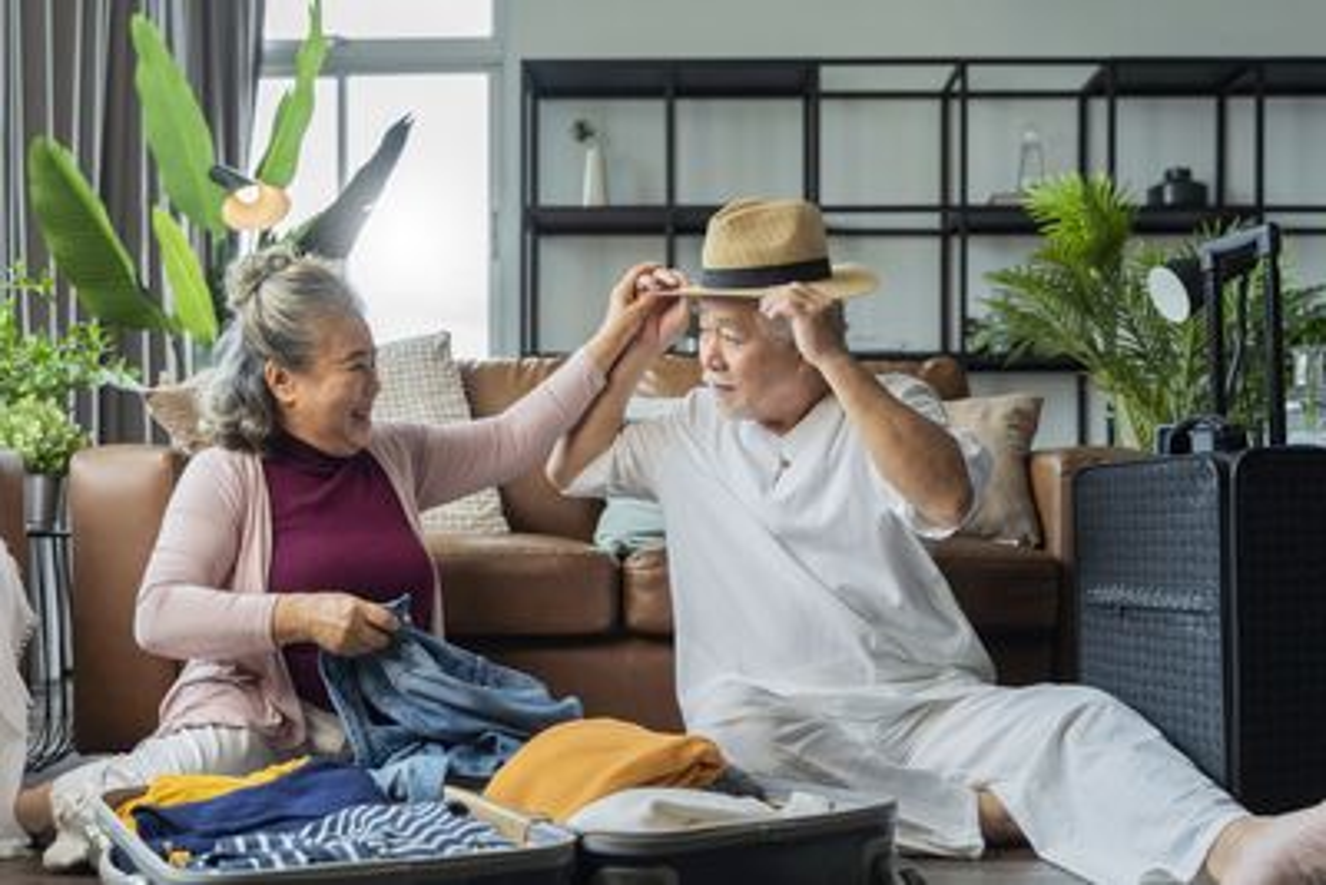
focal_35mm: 40
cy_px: 442
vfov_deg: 33.4
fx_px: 1474
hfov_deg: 48.4
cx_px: 663
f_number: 3.2
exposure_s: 1/500
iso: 500
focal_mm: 40
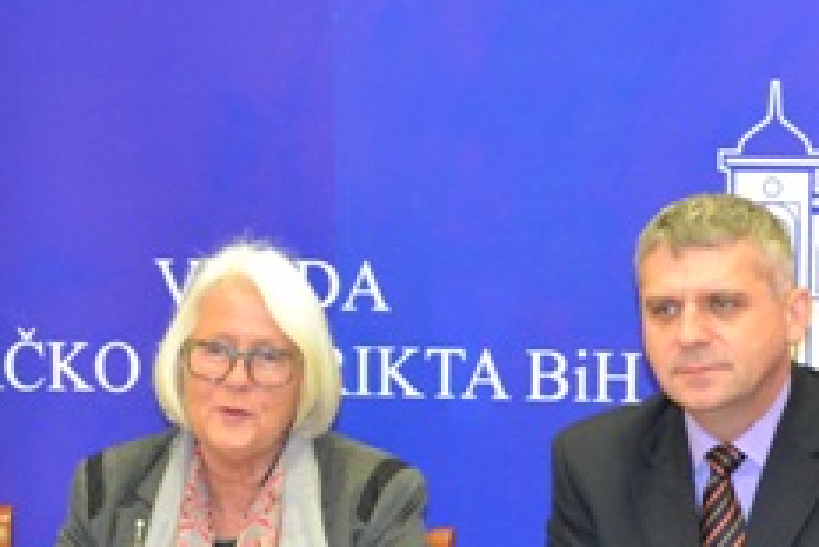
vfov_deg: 7.9
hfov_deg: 11.8
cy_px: 573
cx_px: 399
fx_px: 3961
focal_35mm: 174
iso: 2000
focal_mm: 42
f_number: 5.3
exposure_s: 1/60
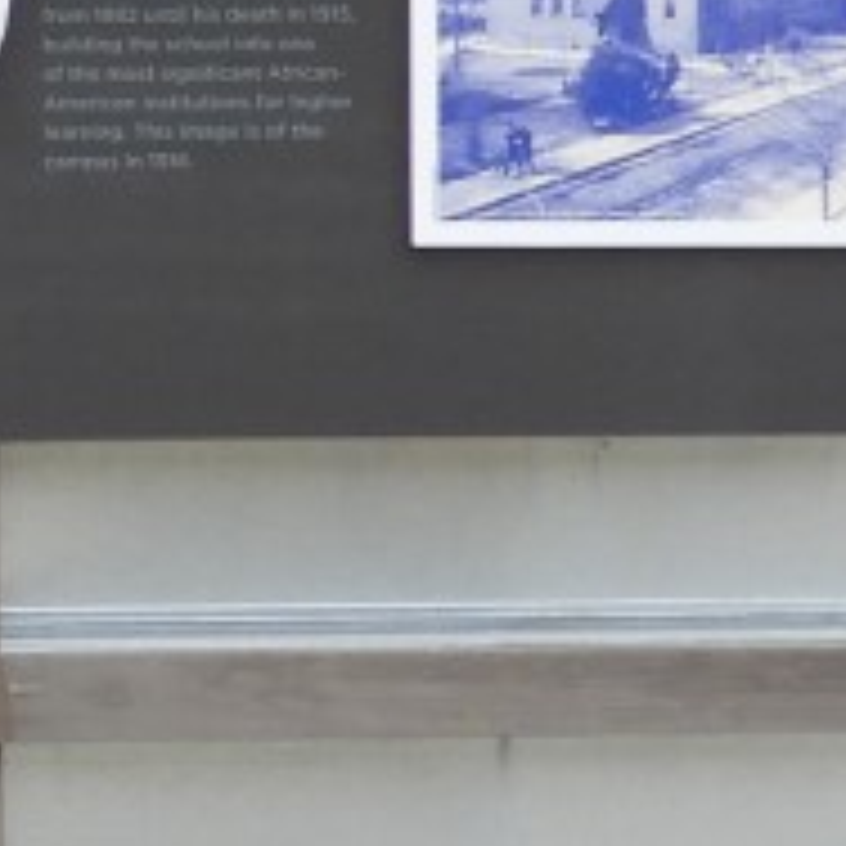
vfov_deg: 5.6
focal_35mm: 304
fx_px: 8406
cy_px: -792
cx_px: -1917
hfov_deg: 5.3
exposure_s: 1/125
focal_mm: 8.1
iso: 100
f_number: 4
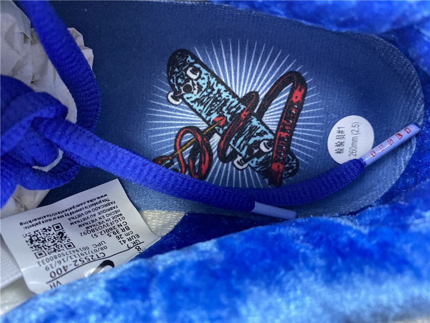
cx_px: 215
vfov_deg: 53.1
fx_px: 323
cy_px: 162
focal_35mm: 26
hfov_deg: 67.3
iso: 400
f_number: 1.8
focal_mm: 4.25
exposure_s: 1/33
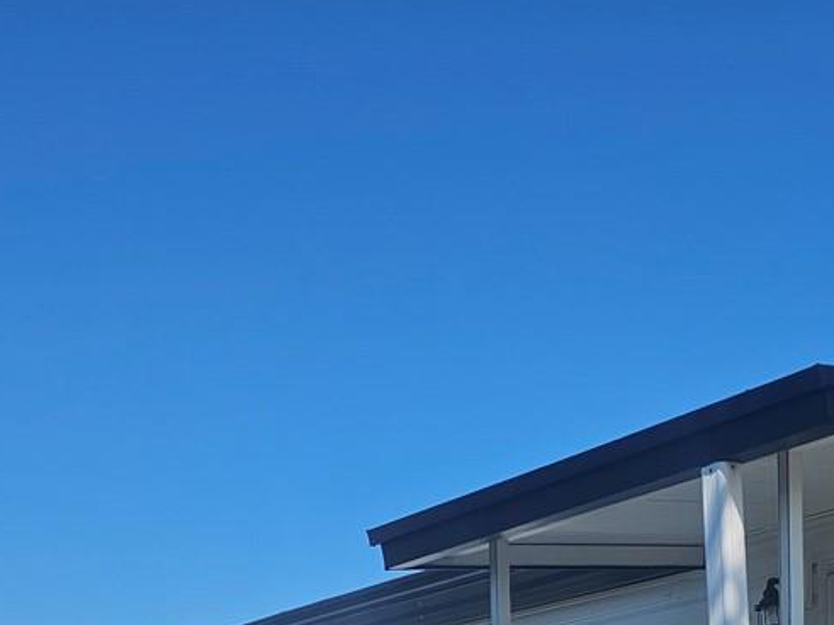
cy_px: 927
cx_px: 764
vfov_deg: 17.7
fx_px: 1807
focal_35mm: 75
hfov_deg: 25.1
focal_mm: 6.3
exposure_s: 1/1321
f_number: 1.7
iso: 10
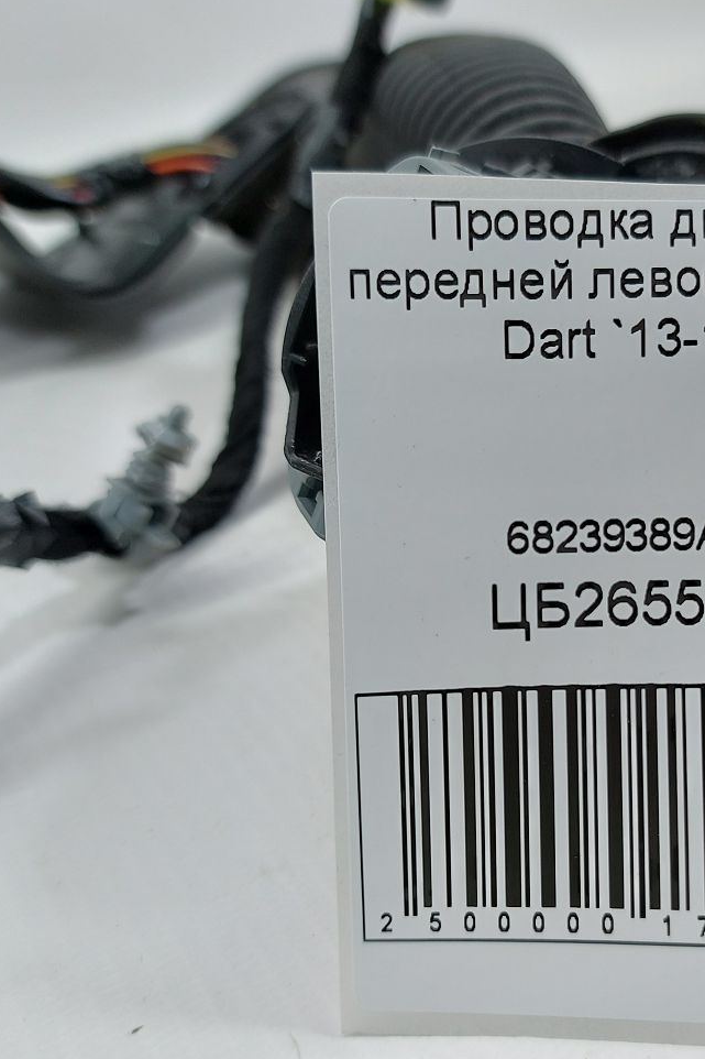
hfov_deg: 35.9
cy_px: 567
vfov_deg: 53.1
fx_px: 1058
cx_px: 544
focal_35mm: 36
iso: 64
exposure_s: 1/50
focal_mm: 5.23
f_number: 1.8
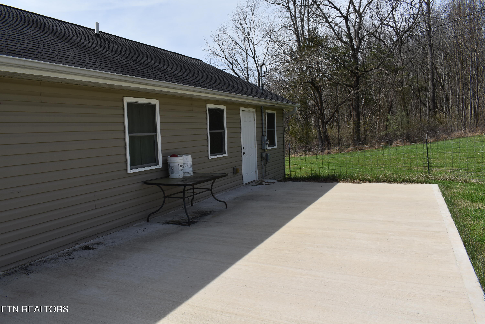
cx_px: 242
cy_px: 162
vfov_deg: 47.9
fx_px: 364
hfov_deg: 67.4
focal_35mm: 27
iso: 100
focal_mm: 18
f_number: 10
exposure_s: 1/200
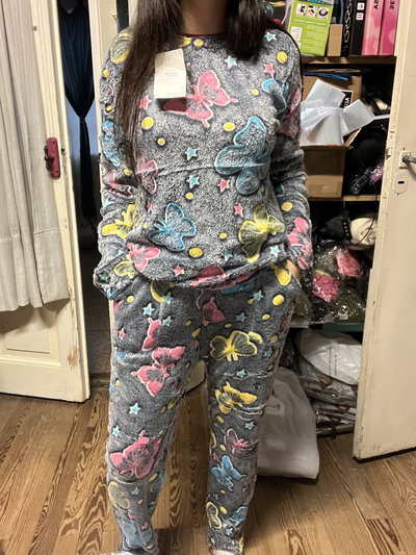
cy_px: 278
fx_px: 481
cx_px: 208
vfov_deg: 60.0
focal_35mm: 30
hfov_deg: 46.8
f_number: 2.2
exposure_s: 1/25
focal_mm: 2.71
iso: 400
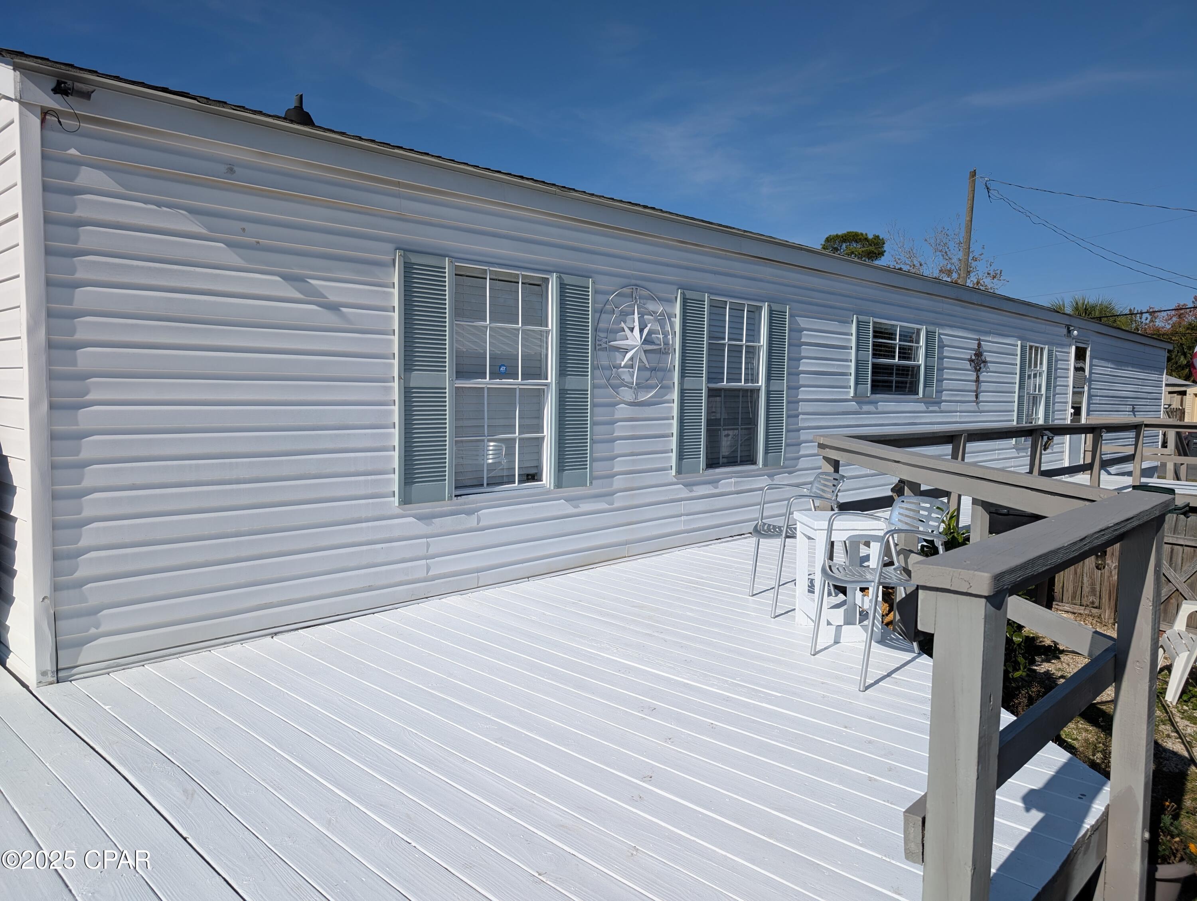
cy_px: 450
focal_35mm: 24
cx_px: 598
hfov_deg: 71.5
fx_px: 831
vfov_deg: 56.9
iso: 26
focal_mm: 6.9
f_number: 1.68
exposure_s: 1/2688
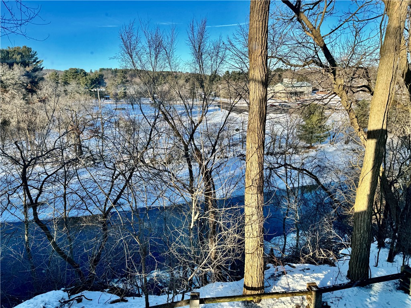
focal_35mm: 24
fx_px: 285
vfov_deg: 56.8
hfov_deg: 71.6
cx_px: 206
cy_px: 154
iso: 80
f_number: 1.78
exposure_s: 1/1366
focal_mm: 6.76
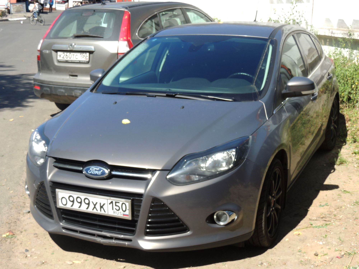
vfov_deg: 30.9
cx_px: 180
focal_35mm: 47
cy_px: 134
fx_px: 487
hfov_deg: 40.4
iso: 100
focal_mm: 8.3
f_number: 3.5
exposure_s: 1/640
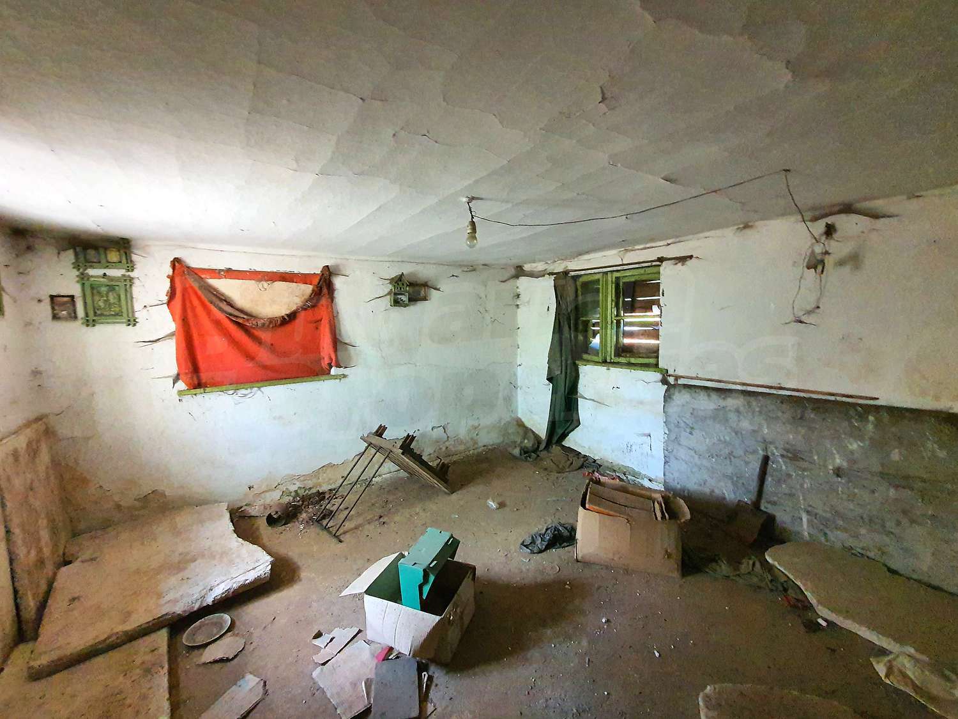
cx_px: 479
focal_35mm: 13
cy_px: 360
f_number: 2.2
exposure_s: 1/33
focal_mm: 1.8
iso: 640
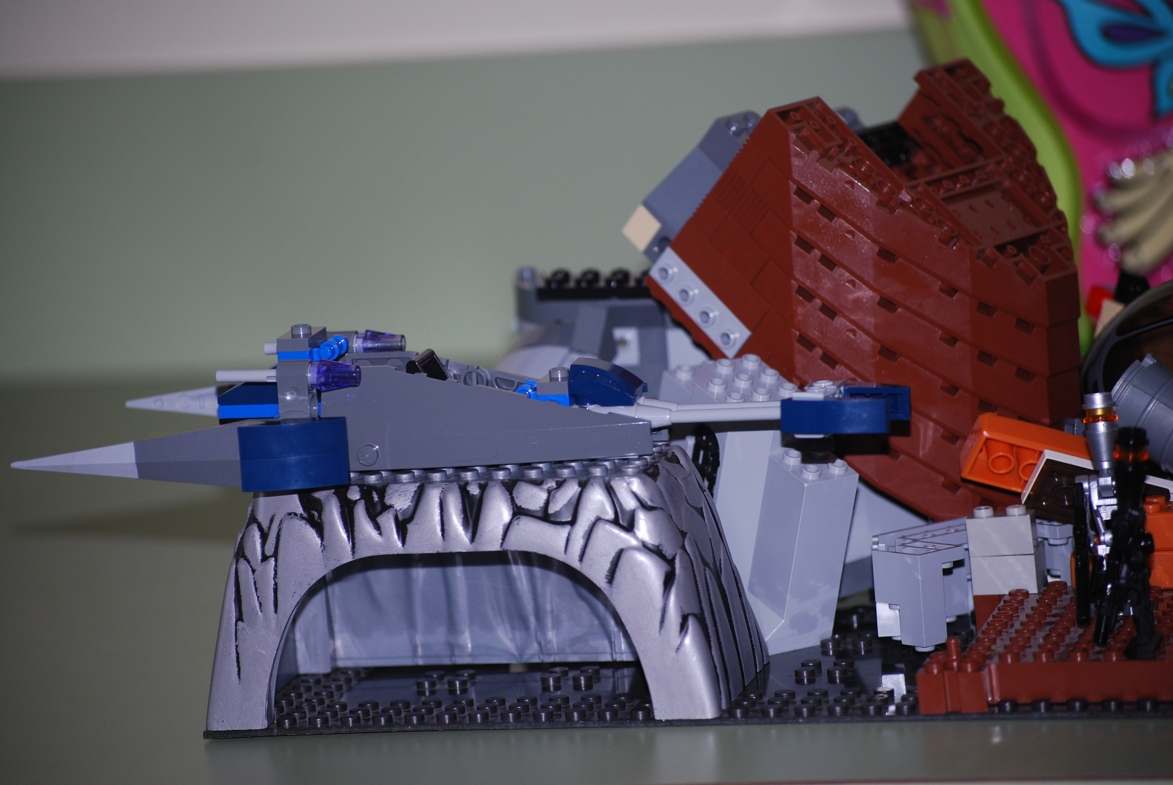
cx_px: 586
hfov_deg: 13.7
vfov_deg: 9.2
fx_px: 4893
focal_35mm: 150
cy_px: 392
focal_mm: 100
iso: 200
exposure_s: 1/60
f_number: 4.5
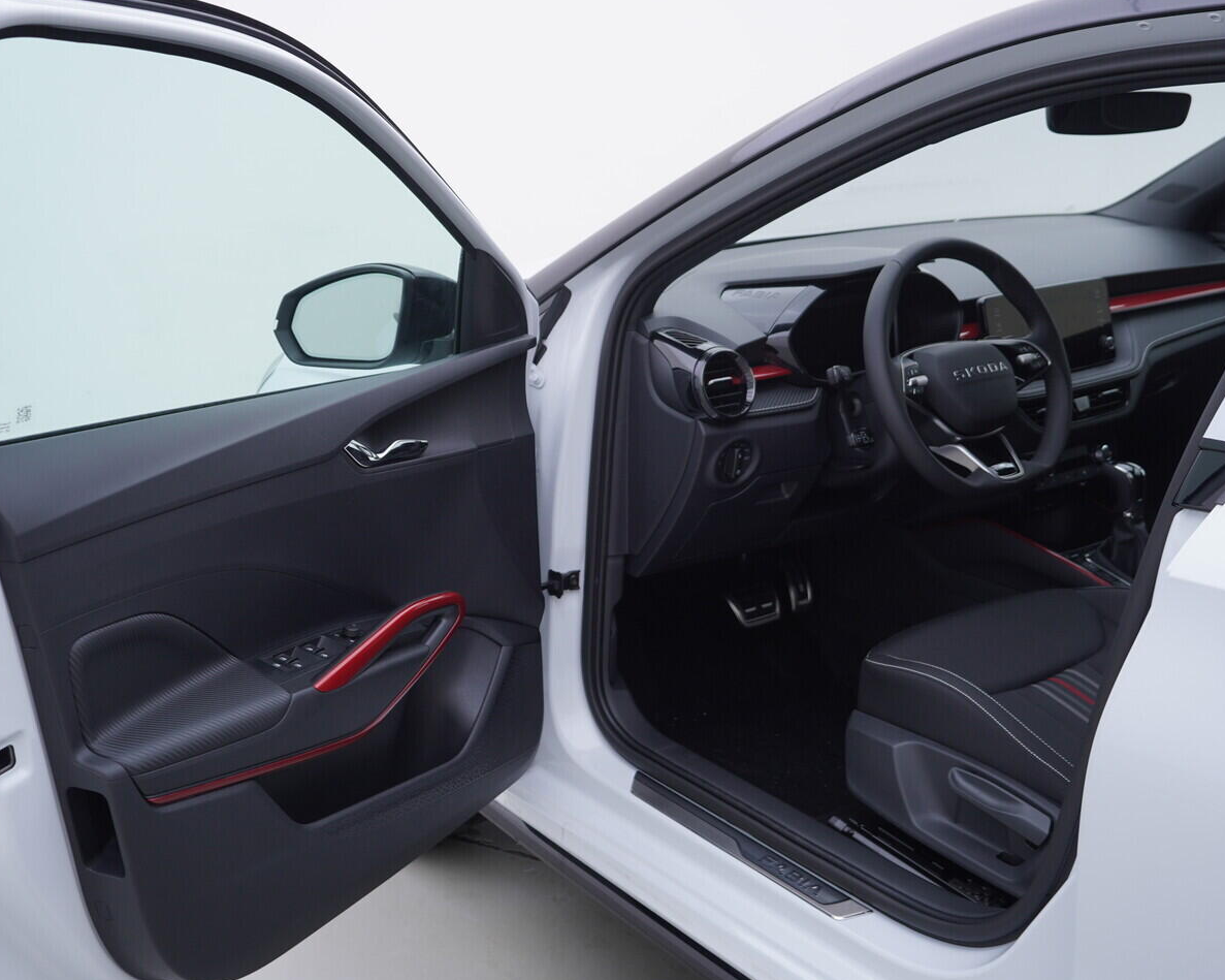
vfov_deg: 36.5
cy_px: 489
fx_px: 1486
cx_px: 519
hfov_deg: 44.7
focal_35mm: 41
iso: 125
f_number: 3.5
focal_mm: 24
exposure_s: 1/60
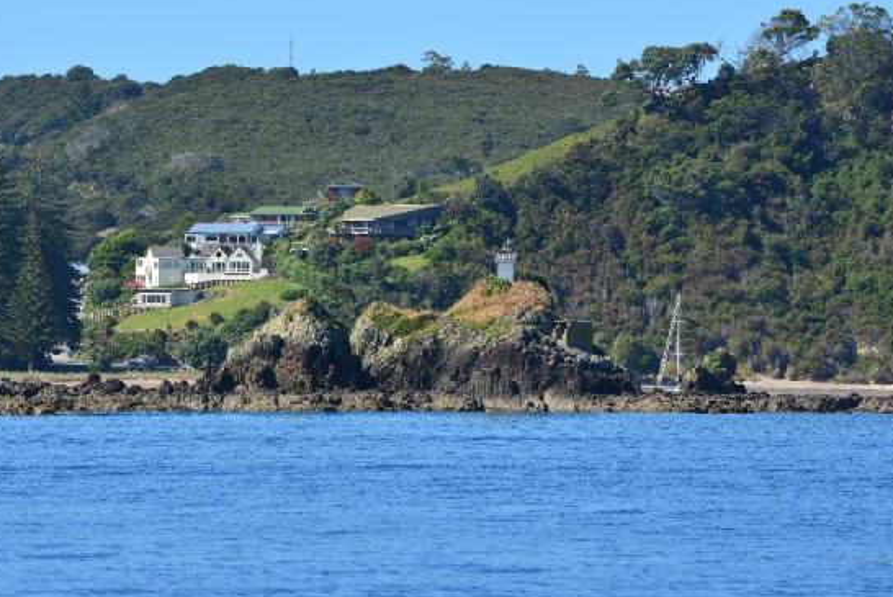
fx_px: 6727
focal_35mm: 271
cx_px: 303
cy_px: 216
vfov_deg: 5.1
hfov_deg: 7.6
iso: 250
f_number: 10
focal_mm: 185
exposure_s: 1/400
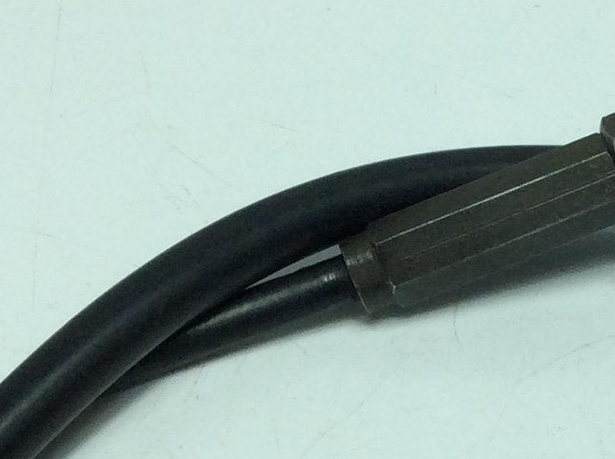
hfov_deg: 15.2
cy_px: 646
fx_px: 2253
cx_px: 667
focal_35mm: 127
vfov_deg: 11.3
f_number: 2.4
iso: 32
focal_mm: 3.3
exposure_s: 1/590
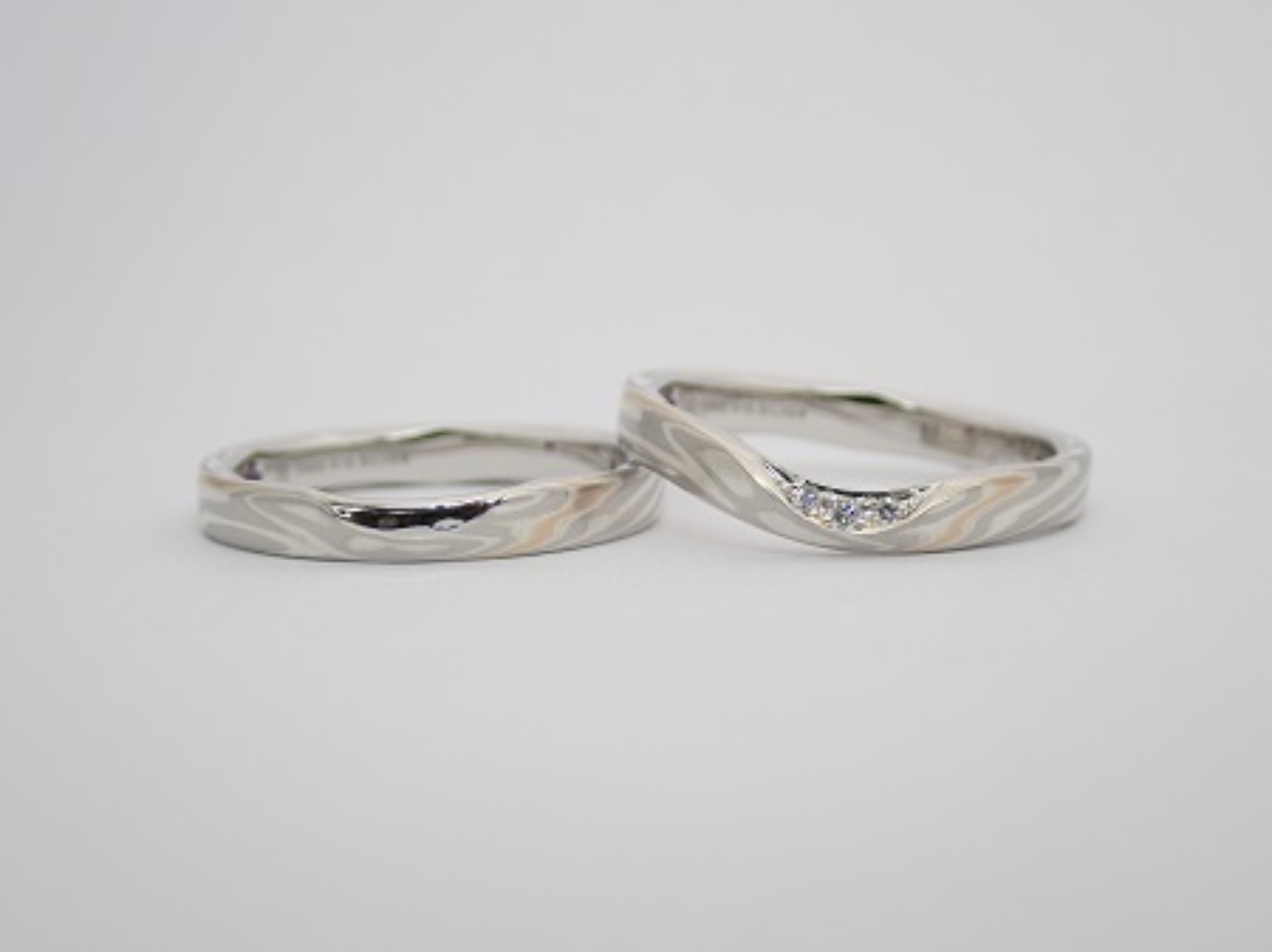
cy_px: 476
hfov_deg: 25.3
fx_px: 2828
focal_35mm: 77
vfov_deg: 19.1
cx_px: 636
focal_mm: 13.65
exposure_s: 1/160
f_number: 4.1
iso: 200
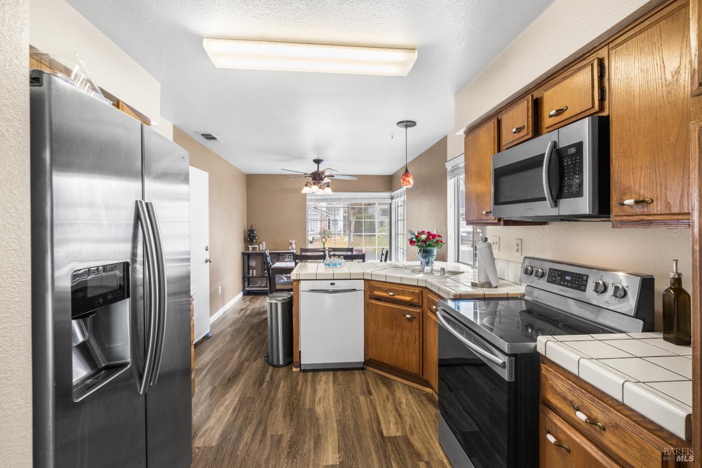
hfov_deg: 100.4
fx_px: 292
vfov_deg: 77.3
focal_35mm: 15
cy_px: 234
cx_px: 351
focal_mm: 10
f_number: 5
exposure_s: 1/17
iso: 160
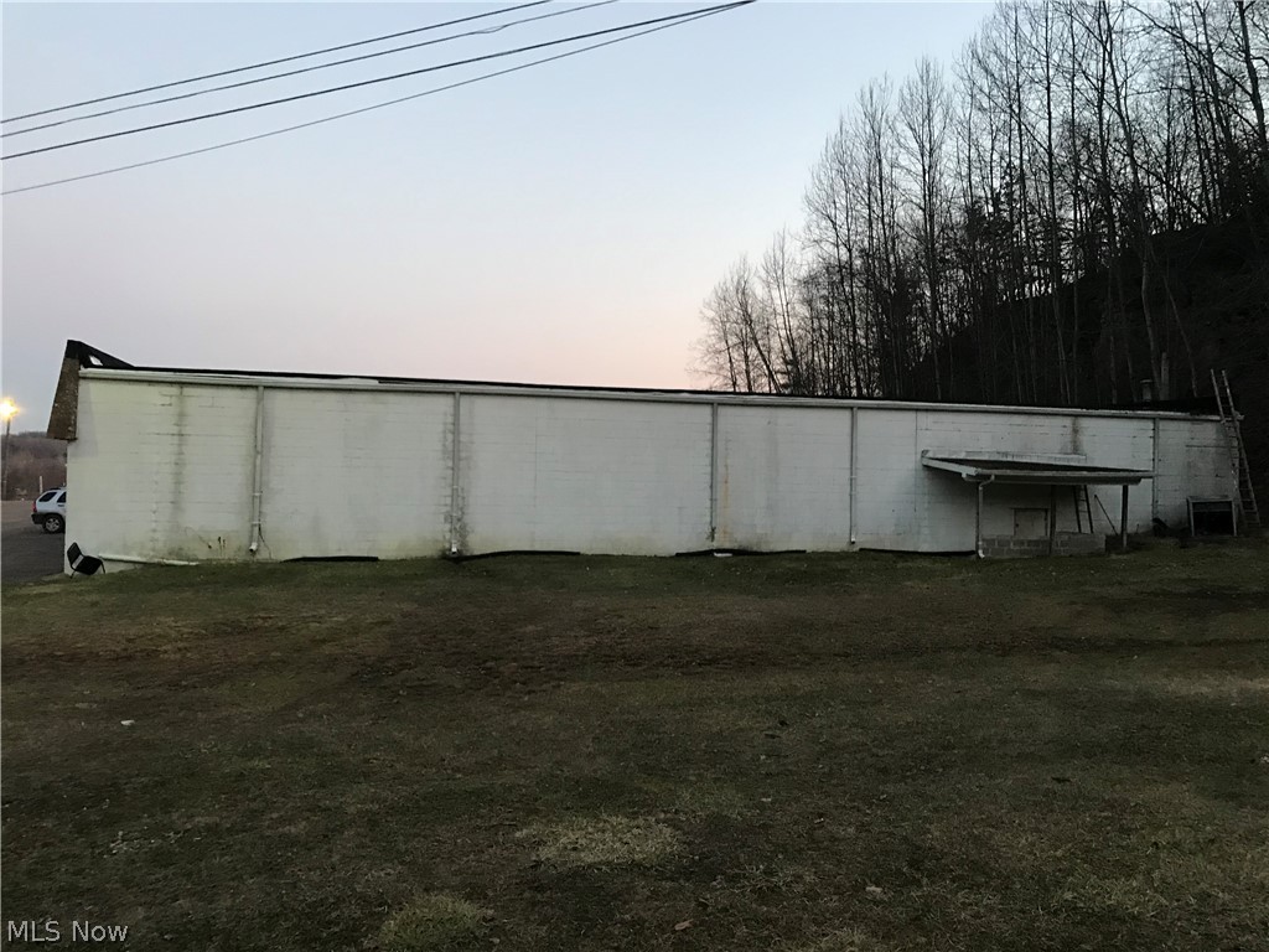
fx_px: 1026
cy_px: 476
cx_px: 634
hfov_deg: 63.4
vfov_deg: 49.7
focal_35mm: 28
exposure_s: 1/15
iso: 64
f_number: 1.8
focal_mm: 3.99
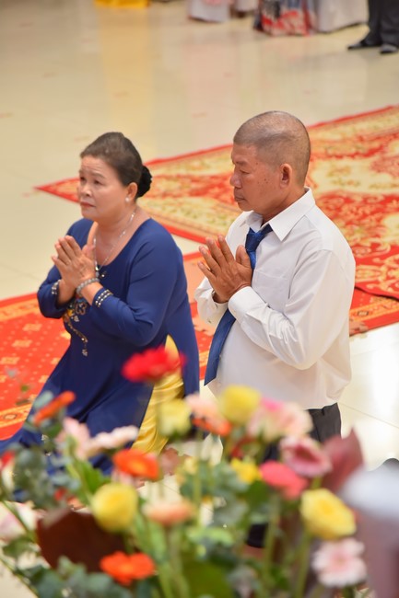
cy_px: 299
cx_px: 200
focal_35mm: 120
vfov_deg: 17.1
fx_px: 1996
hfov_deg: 11.4
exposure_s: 1/160
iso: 1250
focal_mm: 120
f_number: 5
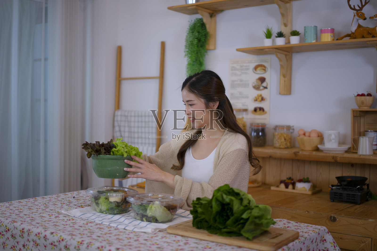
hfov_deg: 43.6
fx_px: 471
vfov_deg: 29.9
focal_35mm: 45
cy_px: 126
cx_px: 188
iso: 320
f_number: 1.8
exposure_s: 1/400
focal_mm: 45
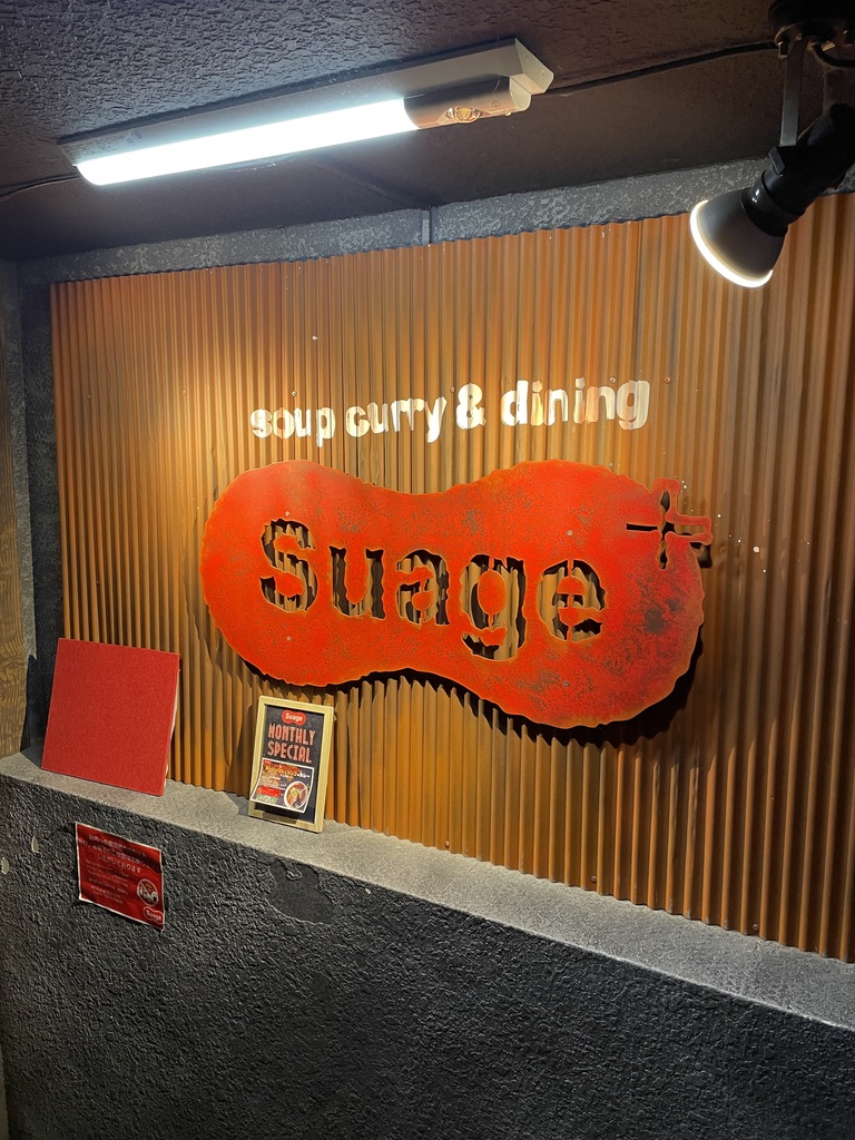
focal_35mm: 26
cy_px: 570
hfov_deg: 53.1
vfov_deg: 67.3
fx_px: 856
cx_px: 428
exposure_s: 1/79
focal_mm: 4.2
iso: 125
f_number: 1.6
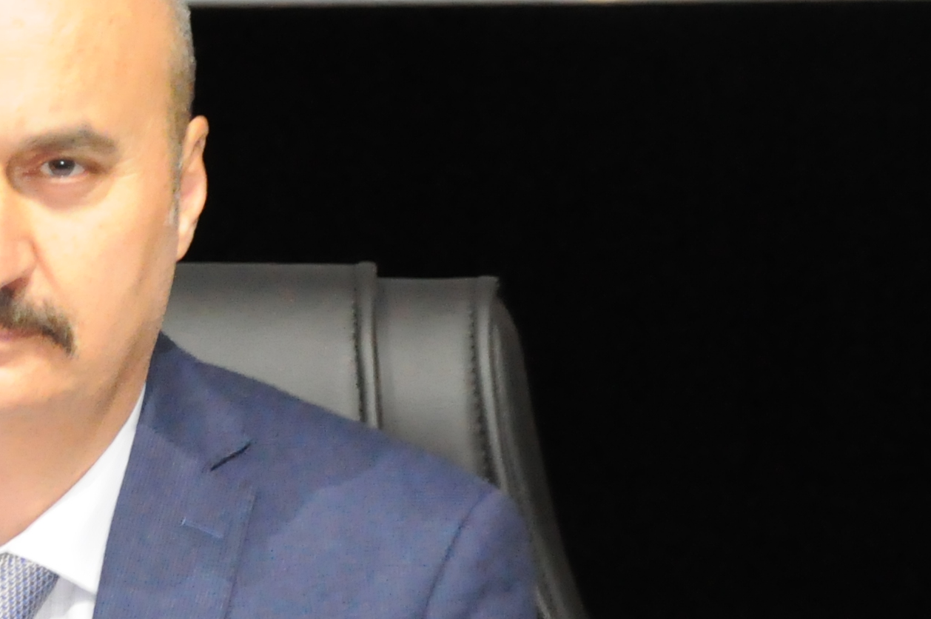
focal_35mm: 409
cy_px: 517
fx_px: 10566
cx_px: -15
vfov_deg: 3.4
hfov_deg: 5.0
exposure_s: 1/25
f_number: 5.6
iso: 3200
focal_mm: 80
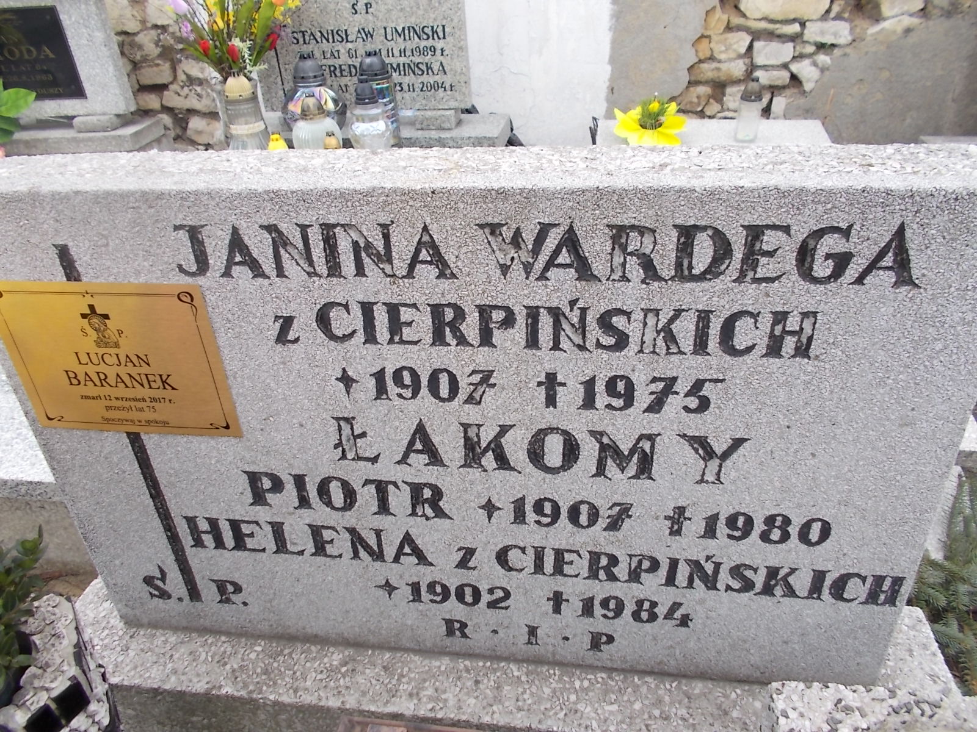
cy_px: 366
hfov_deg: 67.3
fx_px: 734
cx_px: 488
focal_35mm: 26
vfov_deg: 53.1
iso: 80
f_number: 3.2
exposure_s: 1/250
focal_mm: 4.6
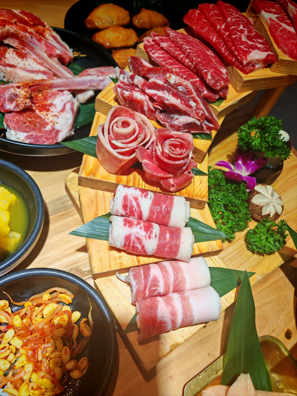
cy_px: 198
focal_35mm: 27
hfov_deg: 51.4
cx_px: 148
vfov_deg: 65.3
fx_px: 309
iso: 50
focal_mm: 7.62
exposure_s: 1/100
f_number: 1.6
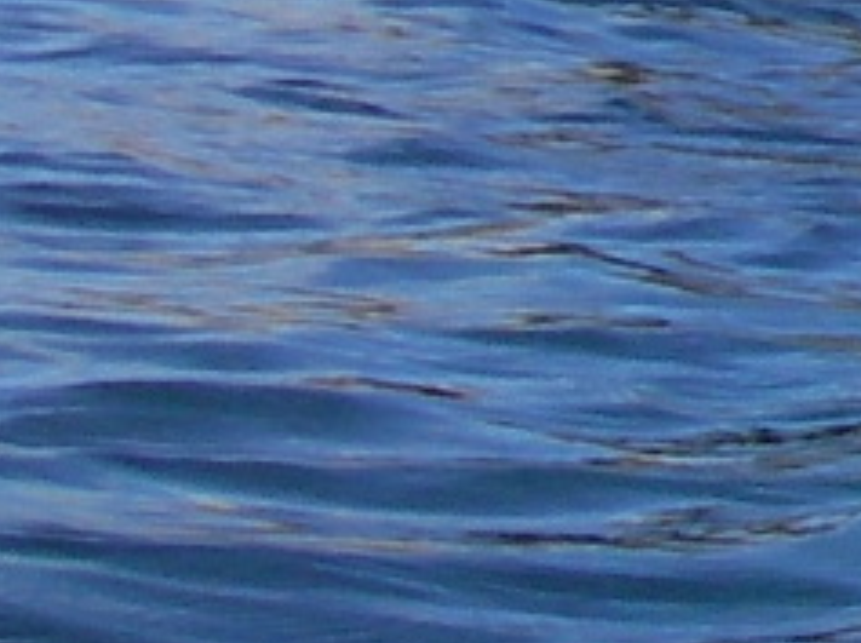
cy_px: -1137
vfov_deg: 5.5
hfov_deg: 6.7
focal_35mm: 257
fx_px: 6383
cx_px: 2870
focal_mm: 6.3
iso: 50
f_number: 6.6
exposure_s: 1/160
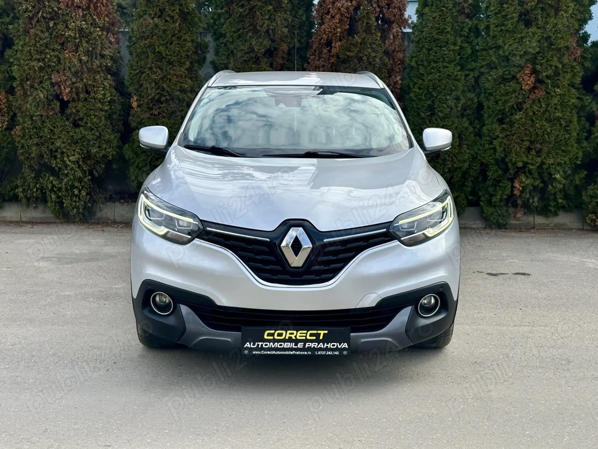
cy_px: 224
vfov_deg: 30.3
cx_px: 299
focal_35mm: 48
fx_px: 829
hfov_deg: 39.7
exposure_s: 1/3155
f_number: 1.78
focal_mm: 6.86
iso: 64
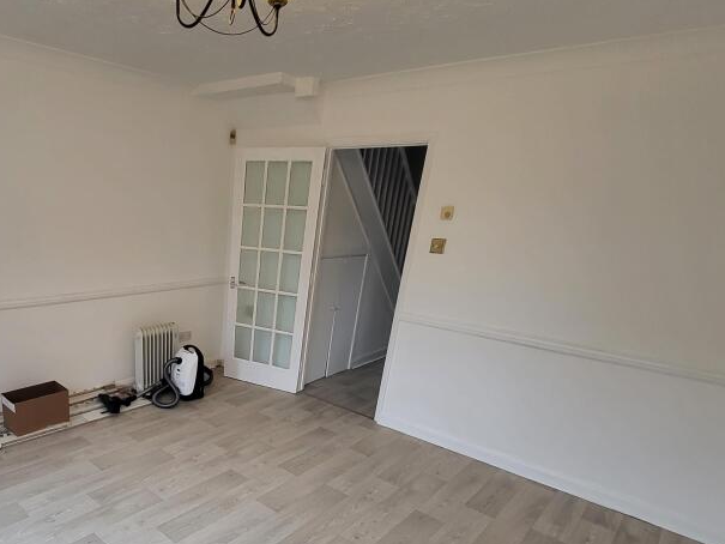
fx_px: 461
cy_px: 398
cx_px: 218
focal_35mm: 22
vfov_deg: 58.4
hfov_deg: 73.0
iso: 125
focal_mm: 1.74
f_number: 2.2
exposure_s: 1/50
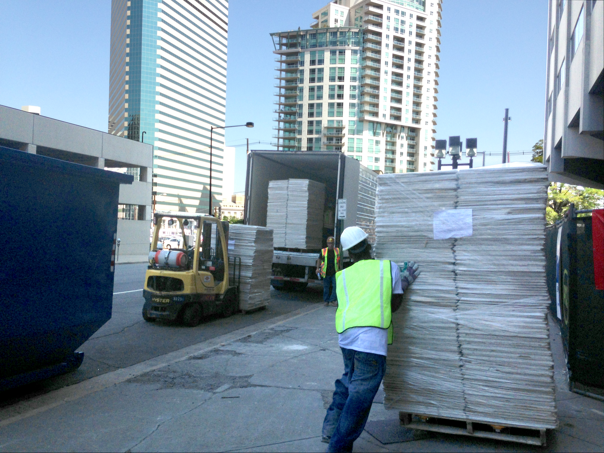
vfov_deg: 42.9
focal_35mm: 33
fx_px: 576
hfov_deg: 55.4
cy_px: 226
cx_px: 302
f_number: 2.4
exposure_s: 1/1004
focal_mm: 4.13
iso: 50
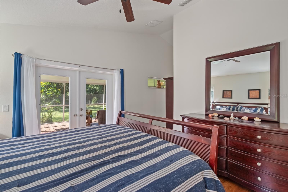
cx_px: 144
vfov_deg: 77.3
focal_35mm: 15
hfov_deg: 100.4
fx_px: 120
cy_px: 96
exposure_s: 1/4
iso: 250
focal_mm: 10
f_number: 9
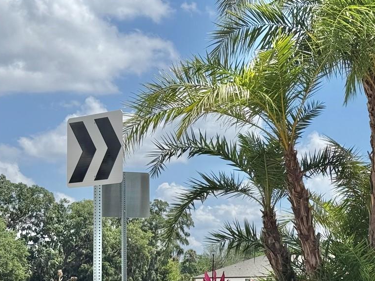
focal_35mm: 100
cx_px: 384
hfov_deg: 19.0
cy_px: 193
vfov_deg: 14.8
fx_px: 1083
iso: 64
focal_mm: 6.76
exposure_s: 1/5848
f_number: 1.78
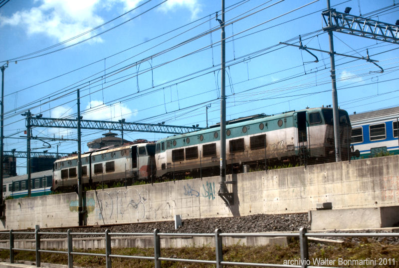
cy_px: 134
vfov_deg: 22.7
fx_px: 666
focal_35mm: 60
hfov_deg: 33.4
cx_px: 200
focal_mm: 40
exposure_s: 1/250
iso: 100
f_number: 10
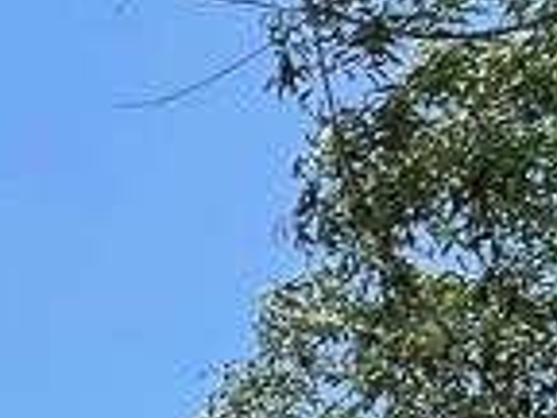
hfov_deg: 8.3
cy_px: 1475
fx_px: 2977
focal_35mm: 185
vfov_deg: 6.8
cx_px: -1311
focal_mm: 4.2
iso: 32
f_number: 1.6
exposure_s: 1/3300
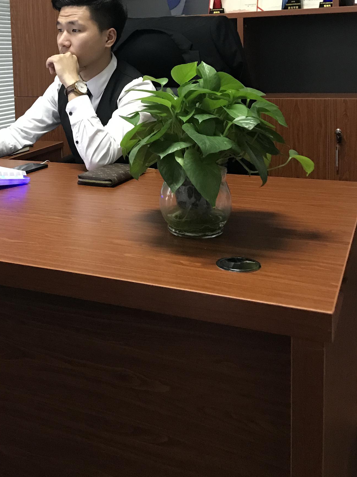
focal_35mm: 44
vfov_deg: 41.7
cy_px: 119
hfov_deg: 32.4
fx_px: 605
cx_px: 98
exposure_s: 1/13
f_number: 1.8
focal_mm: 3.99
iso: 100
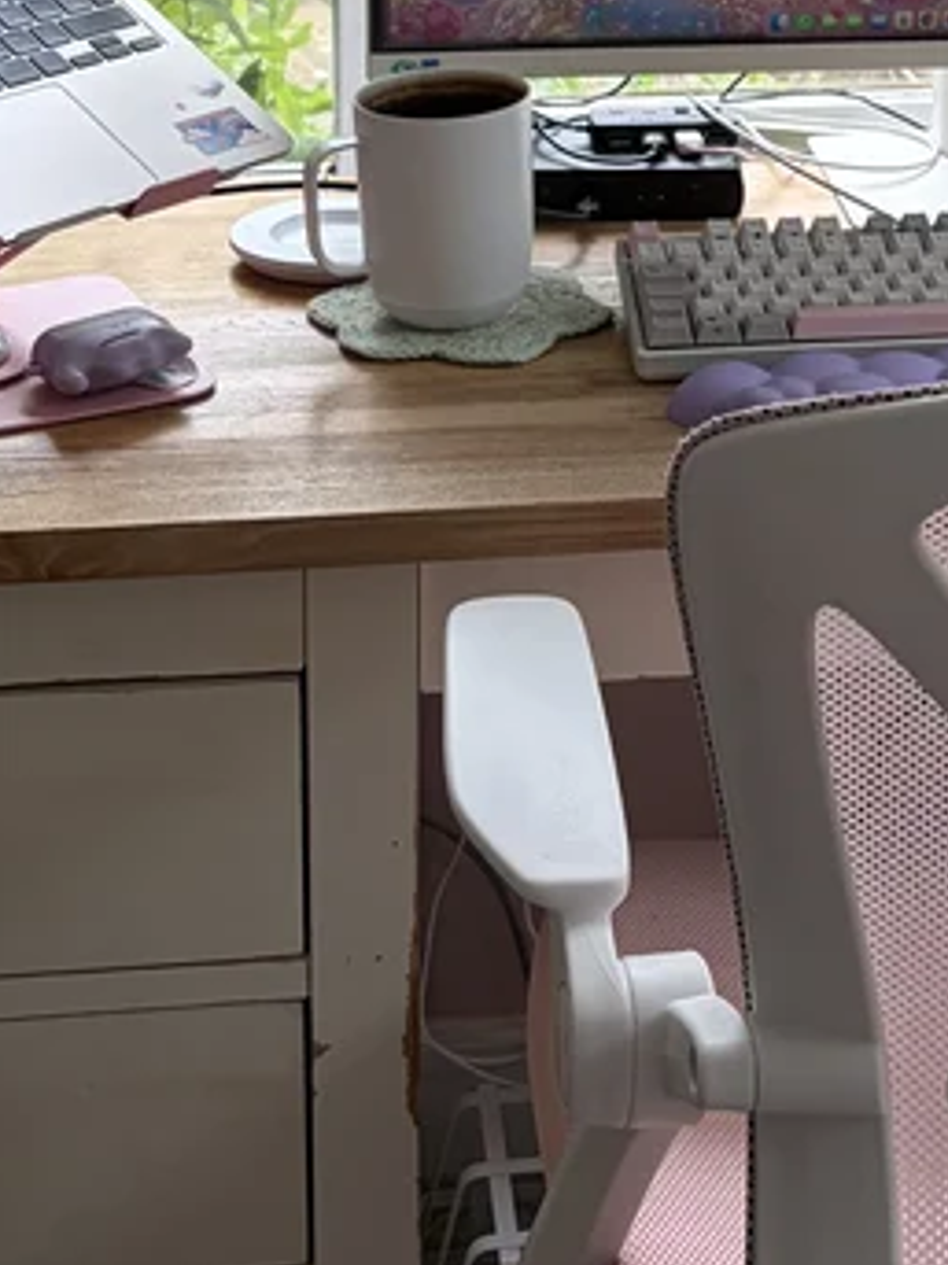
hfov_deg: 15.8
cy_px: -81
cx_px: 1000
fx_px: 3325
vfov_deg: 20.6
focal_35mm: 91
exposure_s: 1/122
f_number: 1.6
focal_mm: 5.96
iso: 32
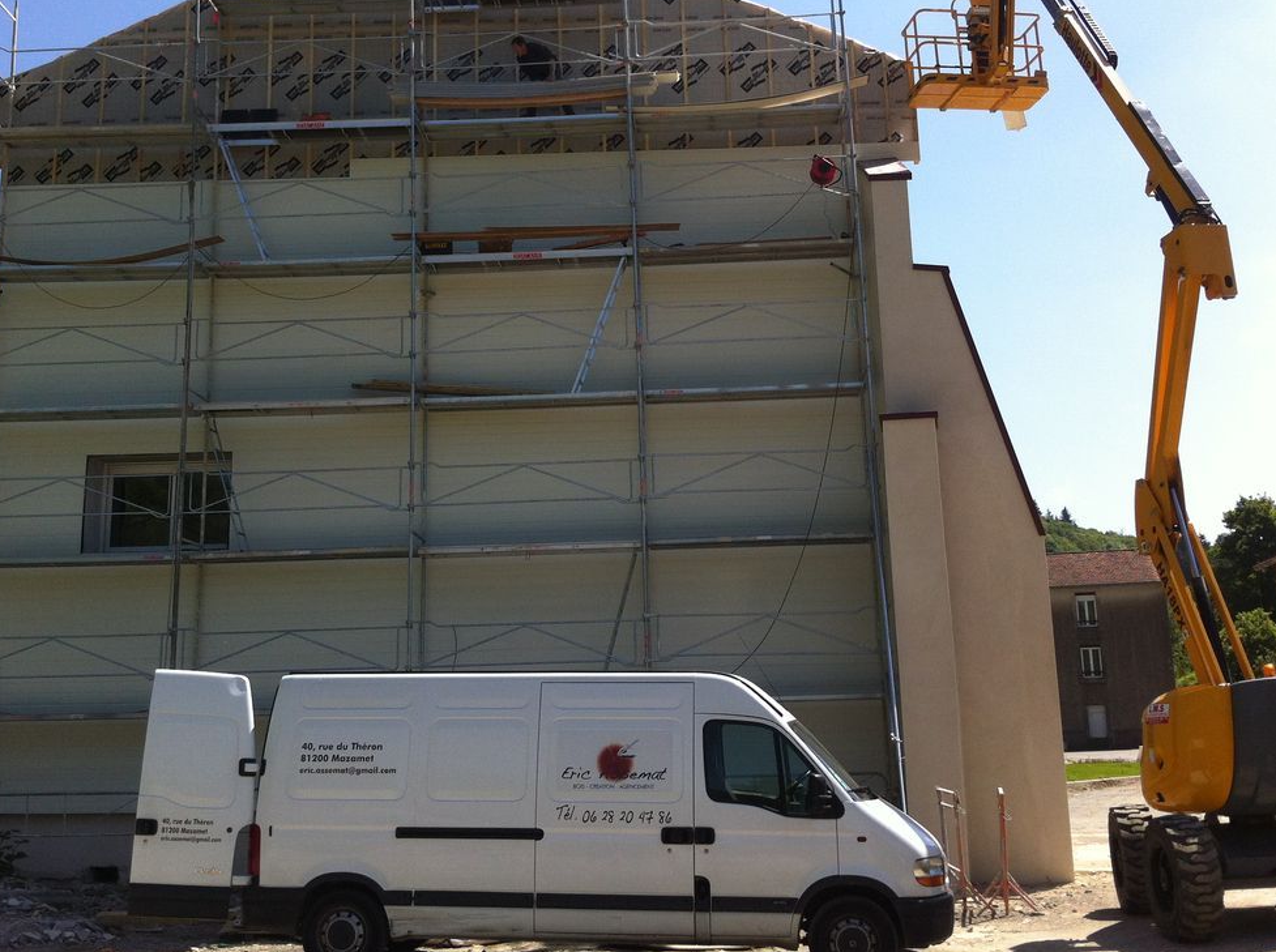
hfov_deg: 43.9
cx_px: 606
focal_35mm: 43
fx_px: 1582
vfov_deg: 33.4
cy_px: 370
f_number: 2.8
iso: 80
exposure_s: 1/1077
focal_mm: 3.85
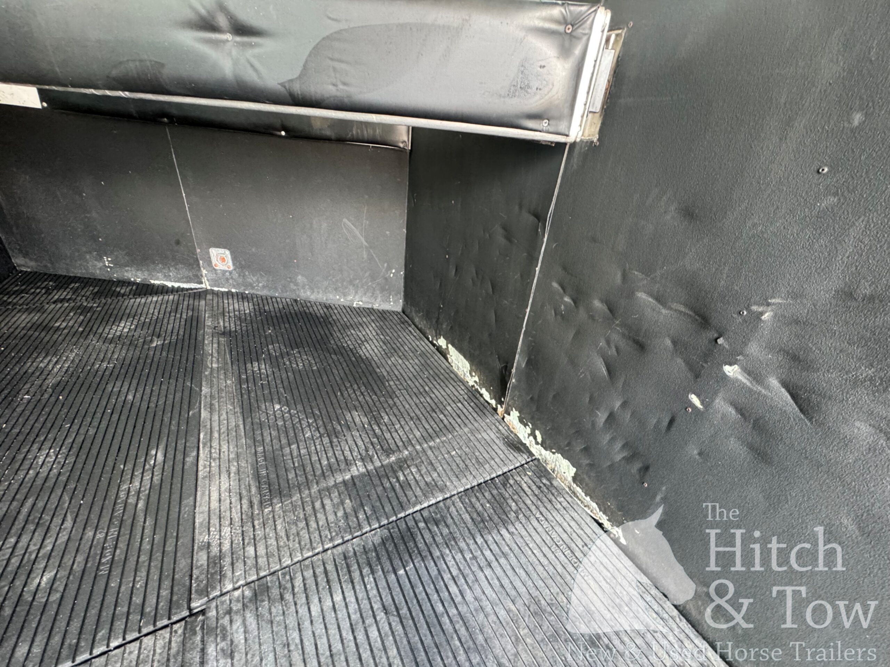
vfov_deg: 85.7
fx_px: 360
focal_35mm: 14
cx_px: 445
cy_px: 334
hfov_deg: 102.1
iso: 640
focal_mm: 2.22
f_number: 2.2
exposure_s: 1/60
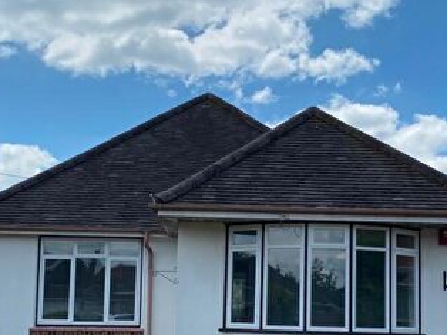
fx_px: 748
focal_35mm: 58
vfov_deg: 24.9
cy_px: 254
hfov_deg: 33.3
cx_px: 233
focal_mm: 4.25
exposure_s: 1/4808
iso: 32
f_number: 1.8
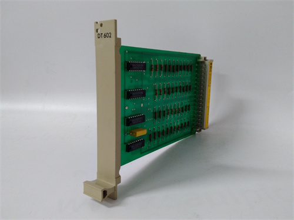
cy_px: 110
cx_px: 147
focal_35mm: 27
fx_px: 229
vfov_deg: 51.4
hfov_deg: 65.3
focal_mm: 3.79
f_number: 2
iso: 351
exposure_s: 1/33
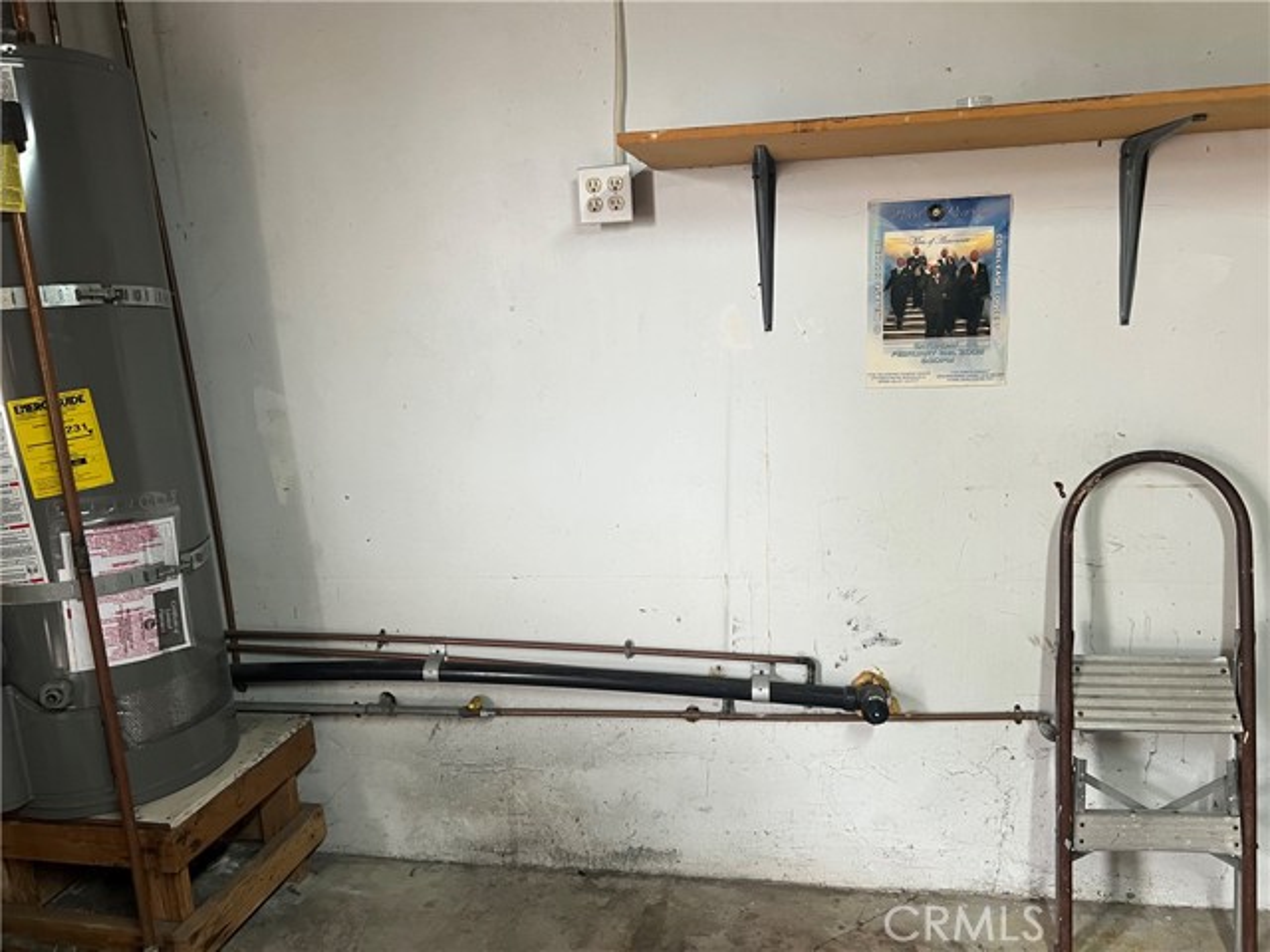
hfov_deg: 67.3
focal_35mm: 26
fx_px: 954
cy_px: 476
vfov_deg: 53.1
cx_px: 635
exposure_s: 1/60
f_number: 1.5
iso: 160
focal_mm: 5.7
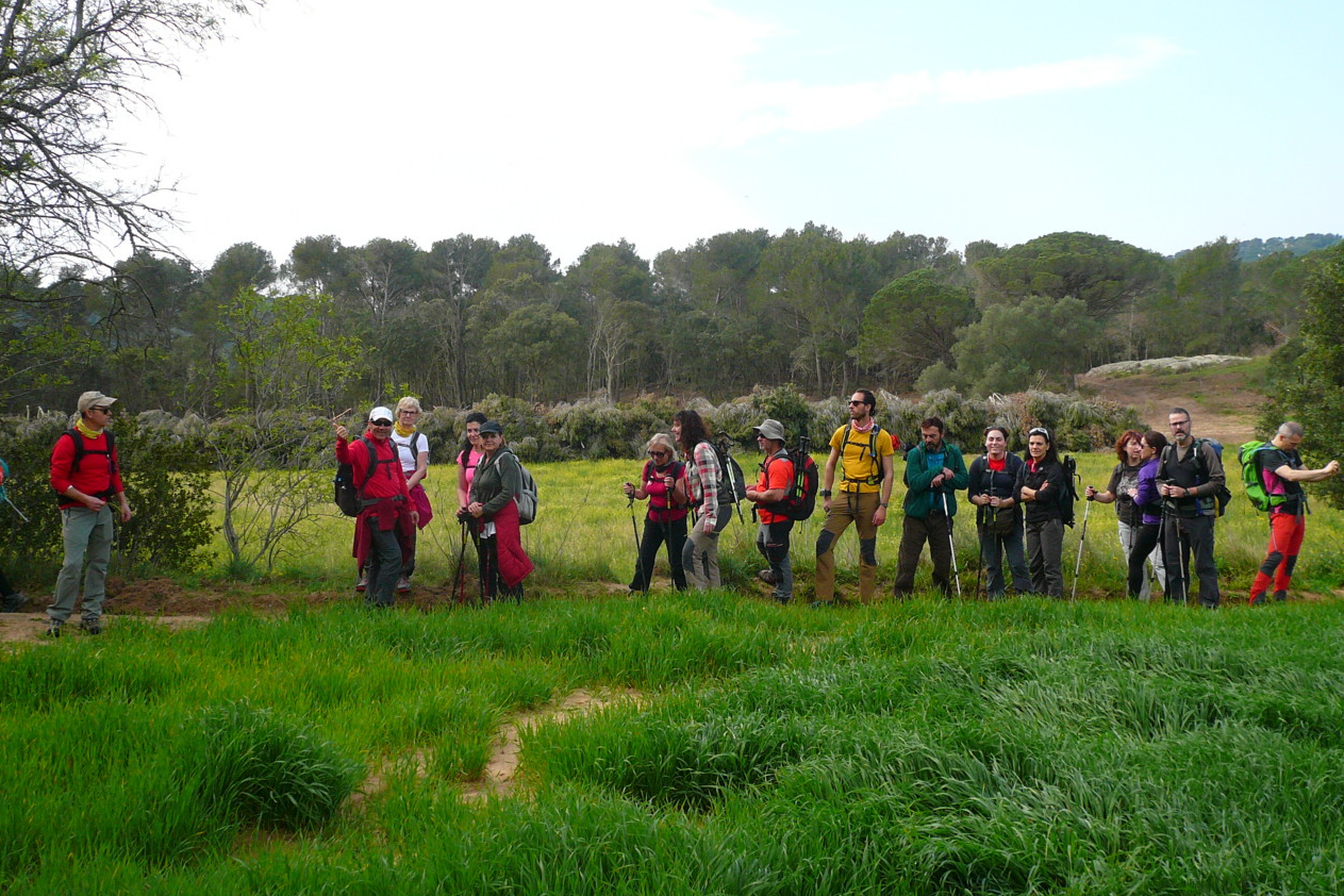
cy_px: 389
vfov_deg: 34.2
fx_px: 1456
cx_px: 666
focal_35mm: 39
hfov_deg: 49.6
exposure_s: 1/500
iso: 100
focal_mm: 6.1
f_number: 3.1
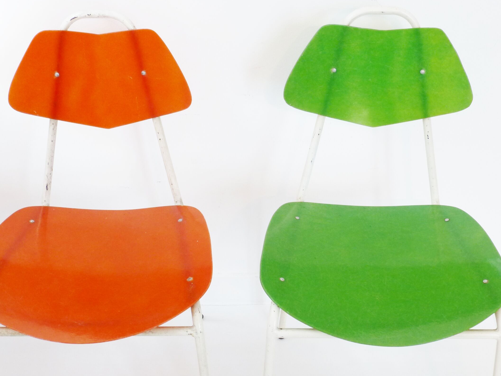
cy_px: 210
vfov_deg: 25.6
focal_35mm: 57
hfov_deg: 33.8
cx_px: 235
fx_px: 825
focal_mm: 8.5
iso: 125
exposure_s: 1/60
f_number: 4.2
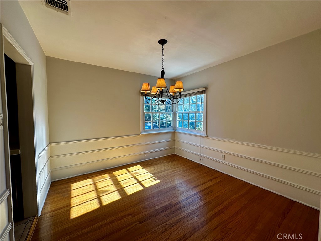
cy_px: 120
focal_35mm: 14
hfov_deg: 102.1
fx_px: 130
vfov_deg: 85.7
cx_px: 160
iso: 40
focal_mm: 2.22
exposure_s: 1/148
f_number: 2.2
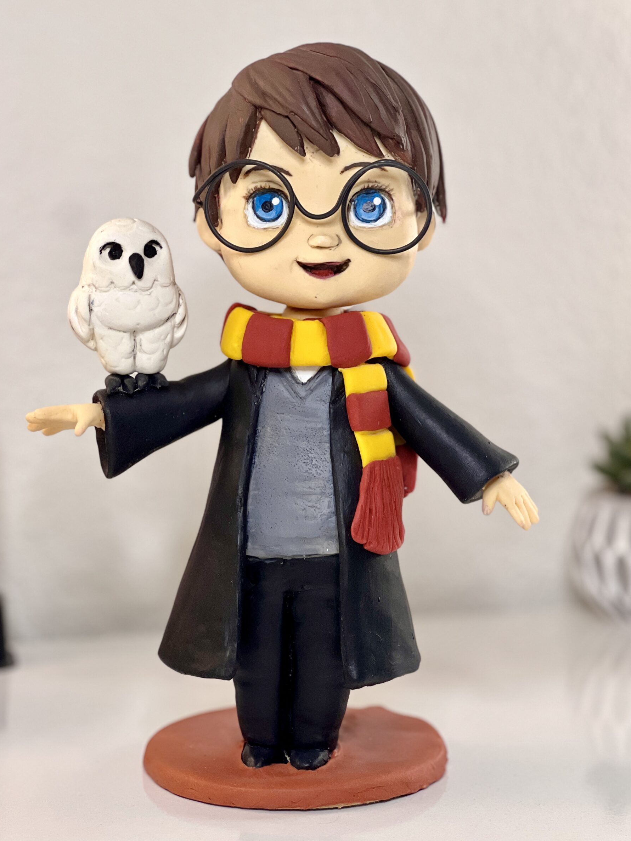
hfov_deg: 17.8
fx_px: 2017
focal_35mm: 83
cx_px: 320
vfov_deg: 23.6
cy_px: 413
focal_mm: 9
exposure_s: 1/33
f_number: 2.8
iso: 125
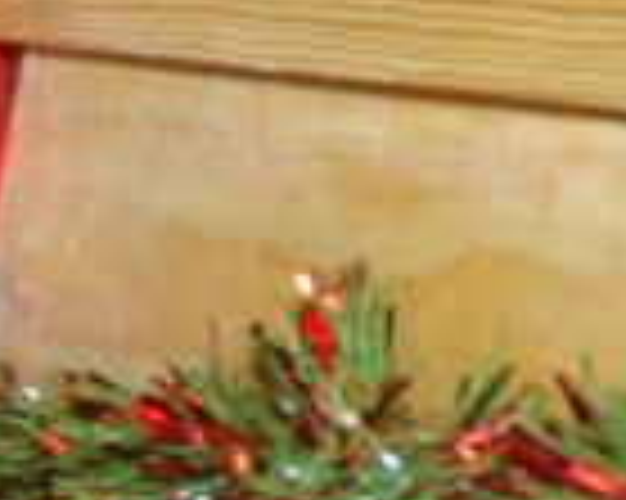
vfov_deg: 5.0
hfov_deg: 5.7
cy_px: -849
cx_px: 2292
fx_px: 5563
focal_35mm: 300
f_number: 5.6
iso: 400
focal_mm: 29
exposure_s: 1/45
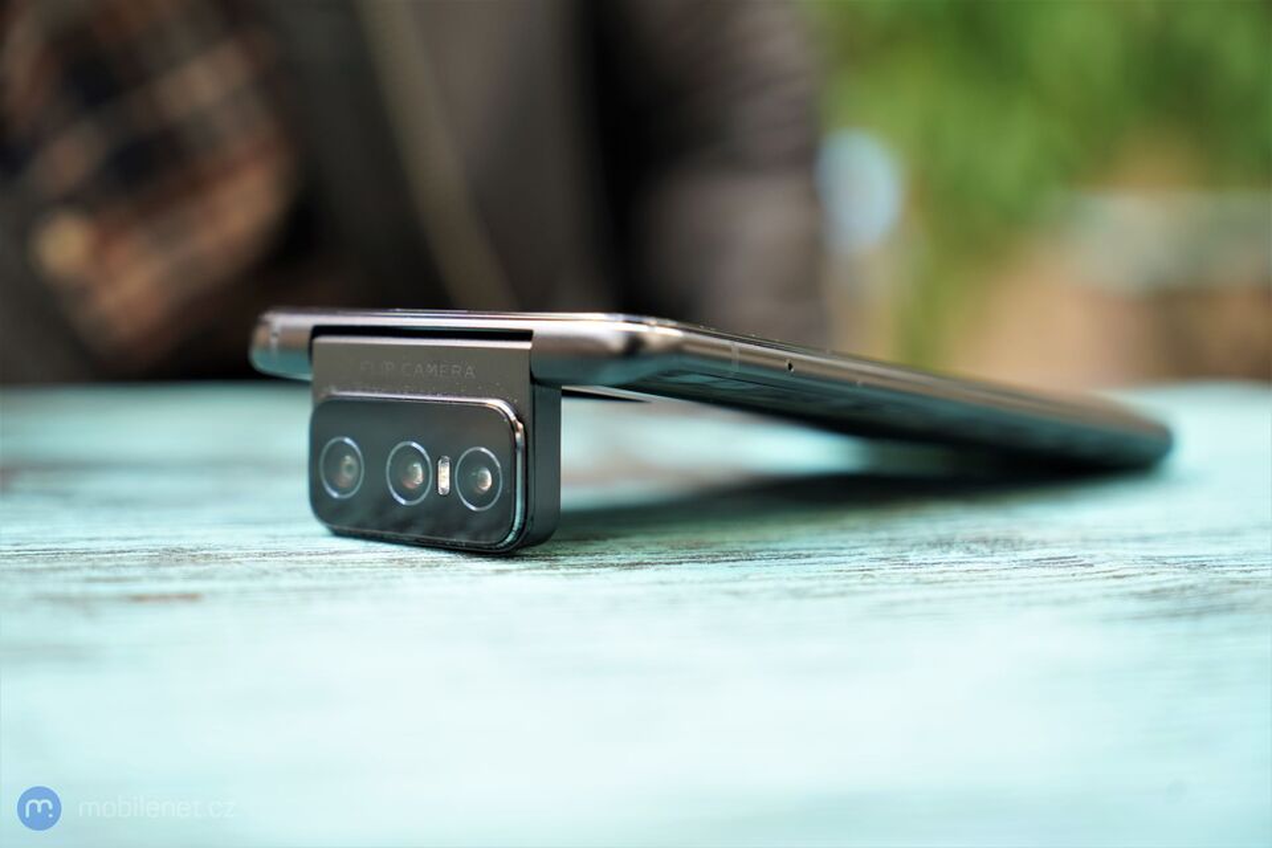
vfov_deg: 20.6
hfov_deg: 30.5
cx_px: 636
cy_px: 424
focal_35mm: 66
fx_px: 2332
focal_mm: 66
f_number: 4
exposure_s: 1/200
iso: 250
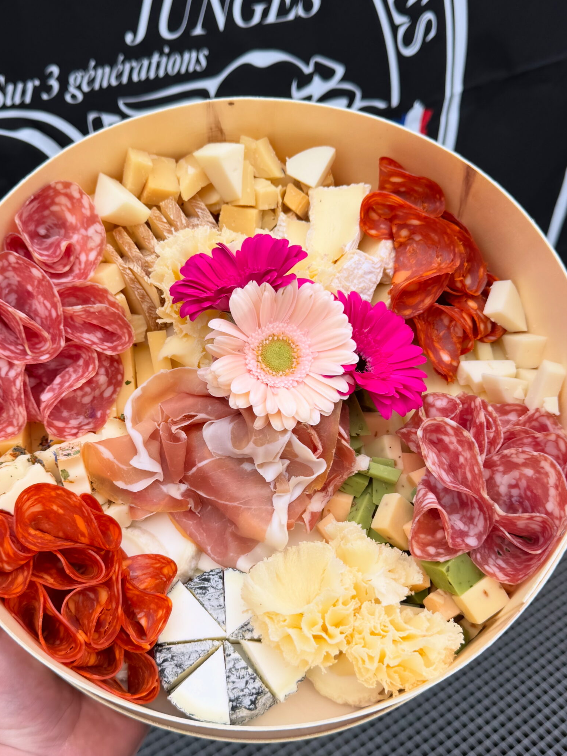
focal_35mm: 30
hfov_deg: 46.7
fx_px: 655
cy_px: 400
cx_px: 256
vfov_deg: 59.9
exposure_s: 1/1767
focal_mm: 6.76
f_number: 1.78
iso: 80
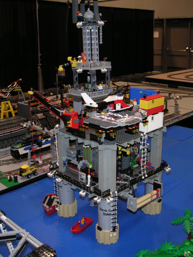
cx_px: 96
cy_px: 128
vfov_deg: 49.0
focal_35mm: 38
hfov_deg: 37.7
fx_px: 282
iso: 160
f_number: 2.8
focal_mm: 6
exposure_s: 1/45
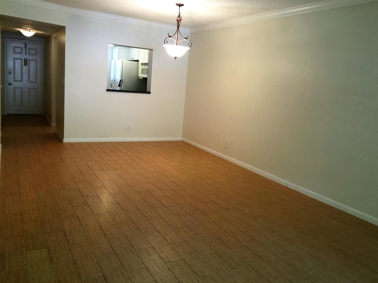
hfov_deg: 61.7
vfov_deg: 48.2
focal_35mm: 29
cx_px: 189
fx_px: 317
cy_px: 142
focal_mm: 4.15
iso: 80
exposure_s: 1/15
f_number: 2.2
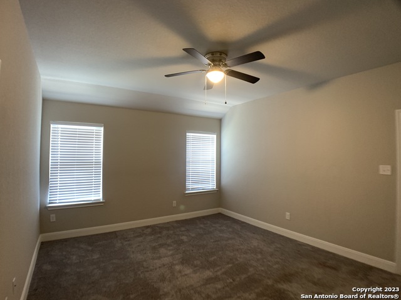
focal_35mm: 26
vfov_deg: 53.1
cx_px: 200
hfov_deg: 67.3
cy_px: 150
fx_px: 301
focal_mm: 4.25
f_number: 1.8
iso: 250
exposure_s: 1/40
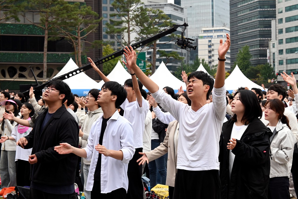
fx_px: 596
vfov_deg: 18.9
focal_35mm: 72
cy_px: 100
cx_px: 149
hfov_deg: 28.1
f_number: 6
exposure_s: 1/200
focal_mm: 48
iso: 400
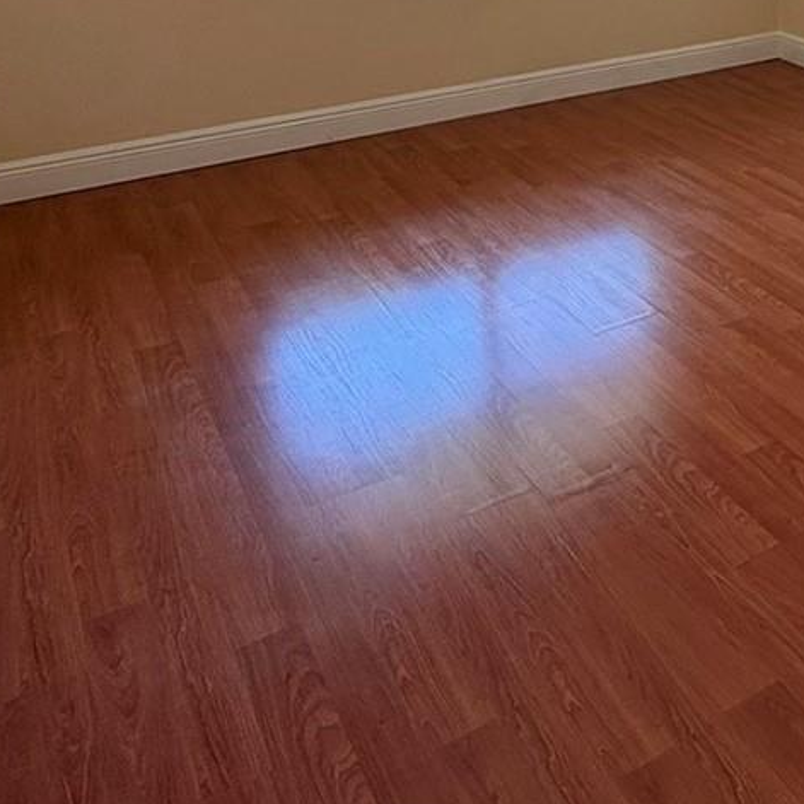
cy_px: 99
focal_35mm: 42
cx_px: 828
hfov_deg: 35.6
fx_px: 1104
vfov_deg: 37.7
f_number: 2.2
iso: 64
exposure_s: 1/120
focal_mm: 2.22
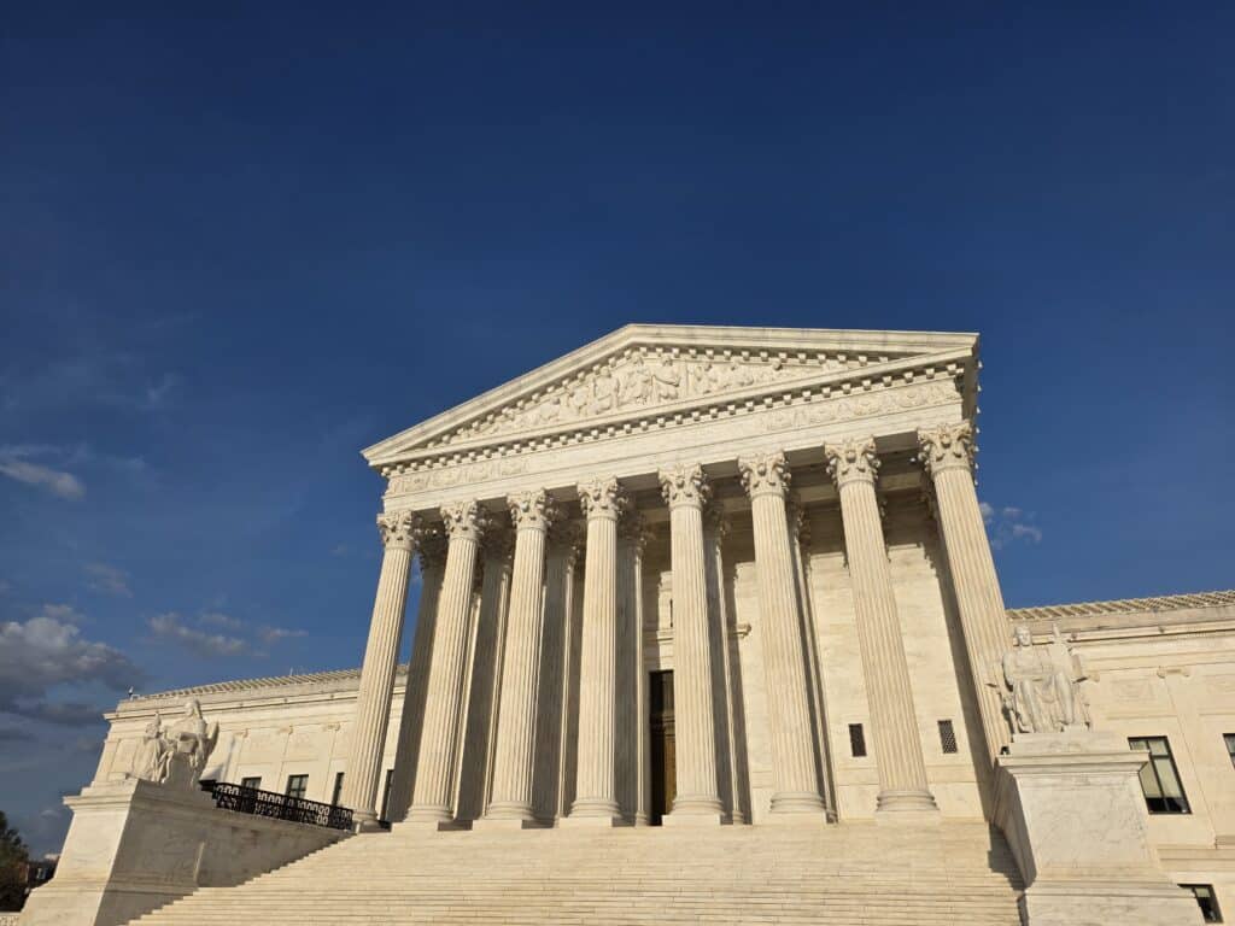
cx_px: 618
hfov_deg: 73.9
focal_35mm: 23
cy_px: 463
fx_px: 821
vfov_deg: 58.9
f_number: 1.7
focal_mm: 6.25
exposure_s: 1/7944
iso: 64
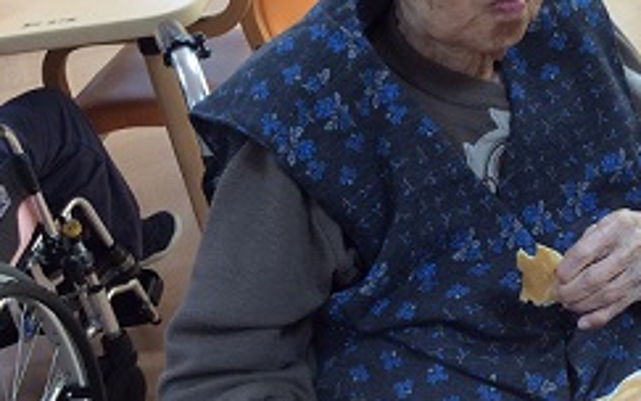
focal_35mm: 65
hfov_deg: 31.1
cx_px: 458
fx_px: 1136
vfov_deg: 20.0
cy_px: 197
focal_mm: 3.3
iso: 40
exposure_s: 1/40
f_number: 2.4
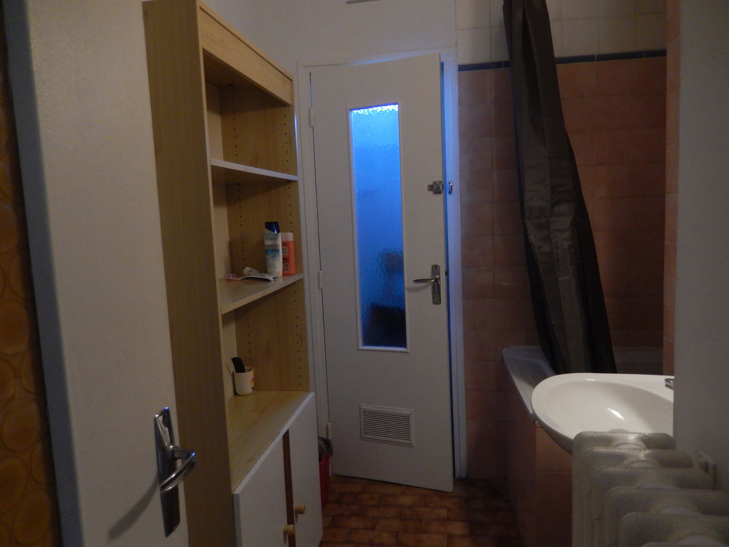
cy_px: 274
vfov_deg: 54.9
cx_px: 364
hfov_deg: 69.4
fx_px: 526
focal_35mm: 25
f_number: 3.4
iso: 400
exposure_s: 1/30
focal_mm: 4.5
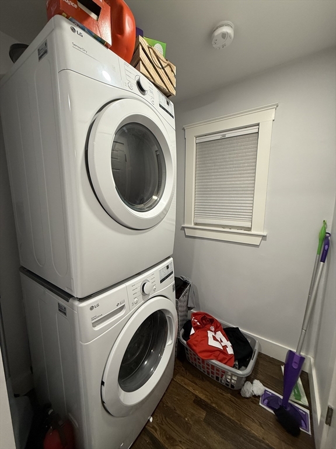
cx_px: 168
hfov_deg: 85.7
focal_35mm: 14
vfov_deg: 102.1
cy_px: 224
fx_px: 181
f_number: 2.2
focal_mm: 2.22
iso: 160
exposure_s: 1/60
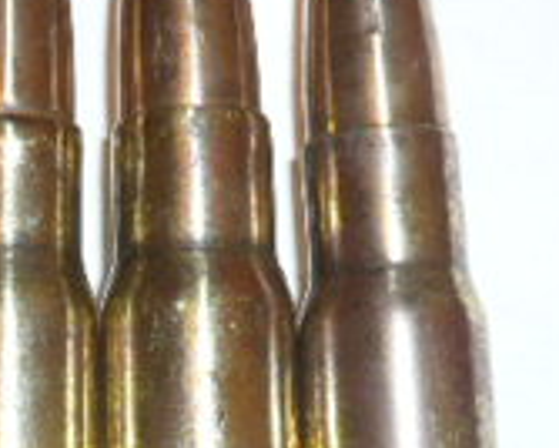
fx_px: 2170
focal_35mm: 131
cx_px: 70
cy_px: 485
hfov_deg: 14.5
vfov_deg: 11.6
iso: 100
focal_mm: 5.8
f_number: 2.8
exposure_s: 1/30
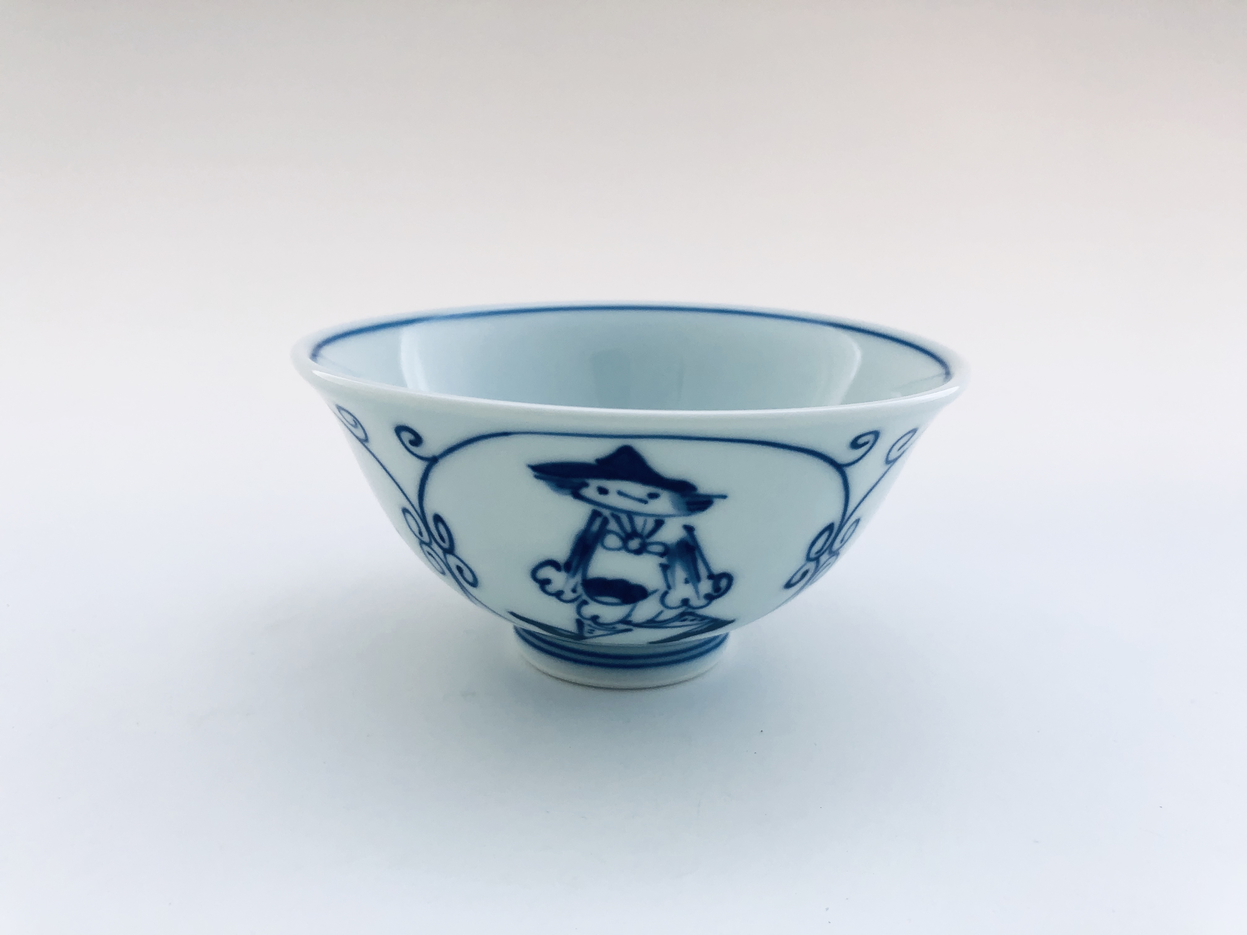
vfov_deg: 49.7
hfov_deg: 63.4
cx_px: 624
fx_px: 1009
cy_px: 468
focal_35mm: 28
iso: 64
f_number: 1.8
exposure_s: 1/120
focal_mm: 3.99
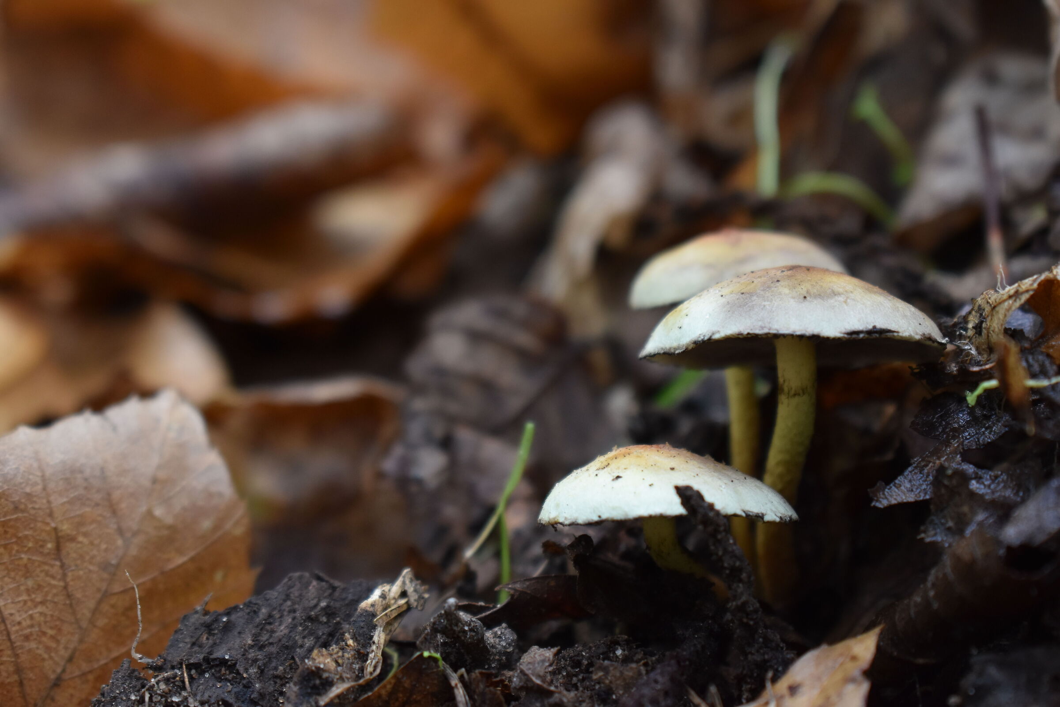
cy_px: 354
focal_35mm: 82
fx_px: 2429
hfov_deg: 24.6
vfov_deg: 16.6
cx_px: 530
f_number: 5.6
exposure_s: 1/125
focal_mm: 55
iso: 800
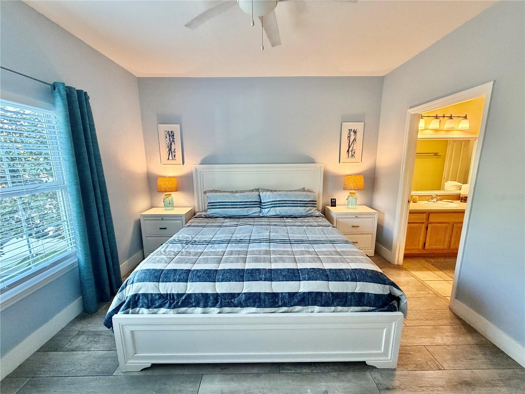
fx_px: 212
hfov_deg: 102.1
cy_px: 197
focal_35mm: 14
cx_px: 262
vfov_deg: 85.7
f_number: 2.2
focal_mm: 2.22
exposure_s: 1/60
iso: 320
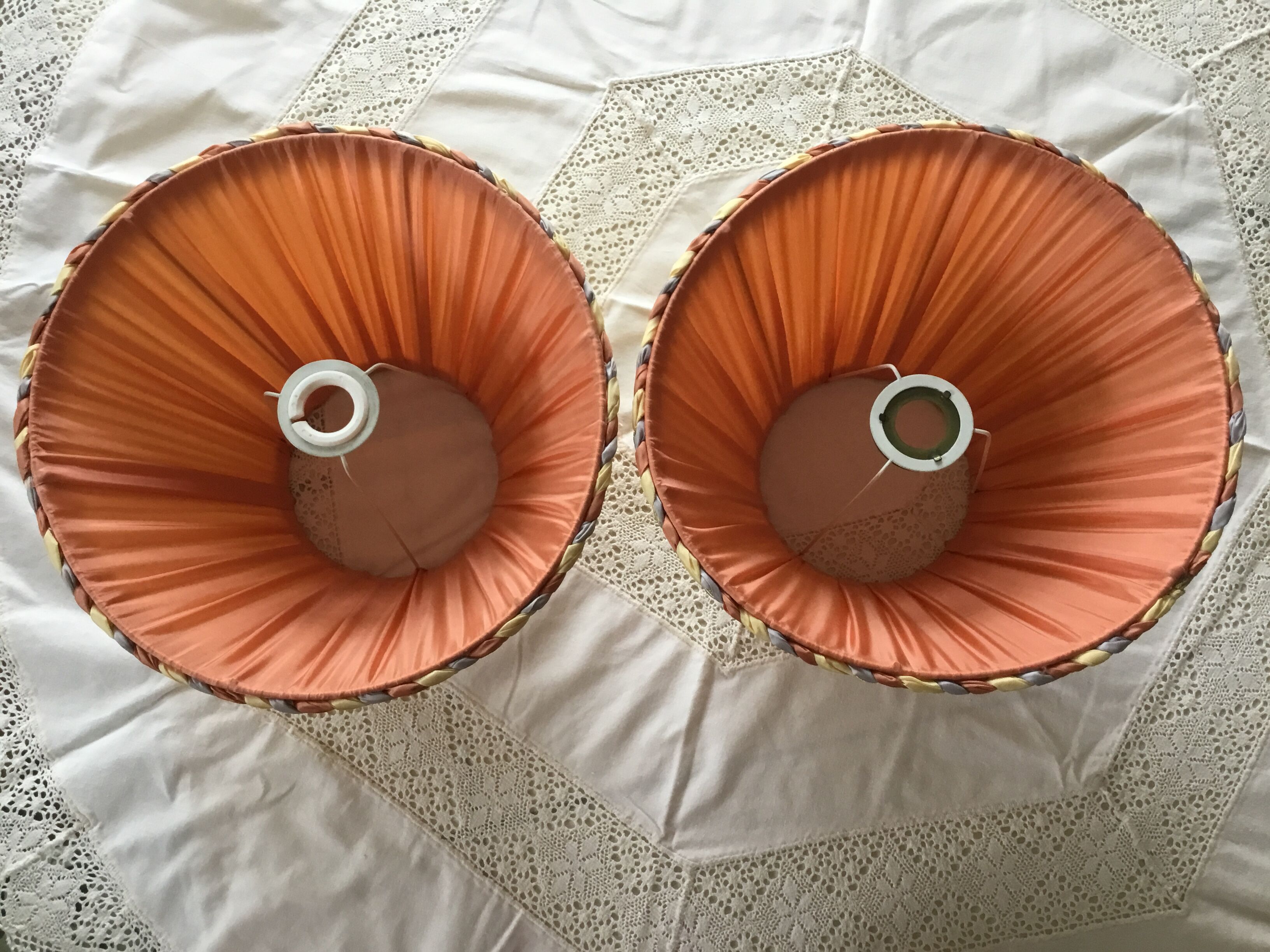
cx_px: 635
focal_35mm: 31
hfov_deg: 58.4
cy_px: 476
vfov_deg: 45.4
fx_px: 1137
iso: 50
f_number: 2.4
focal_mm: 3.3
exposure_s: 1/33
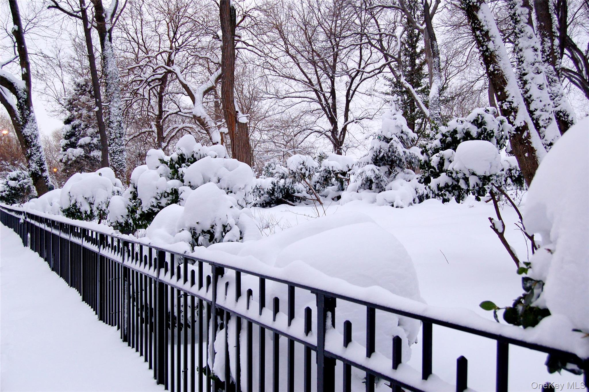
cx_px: 294
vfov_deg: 34.1
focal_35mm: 39
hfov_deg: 49.6
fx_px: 637
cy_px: 196
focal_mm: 26
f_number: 5.6
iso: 400
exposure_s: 1/125
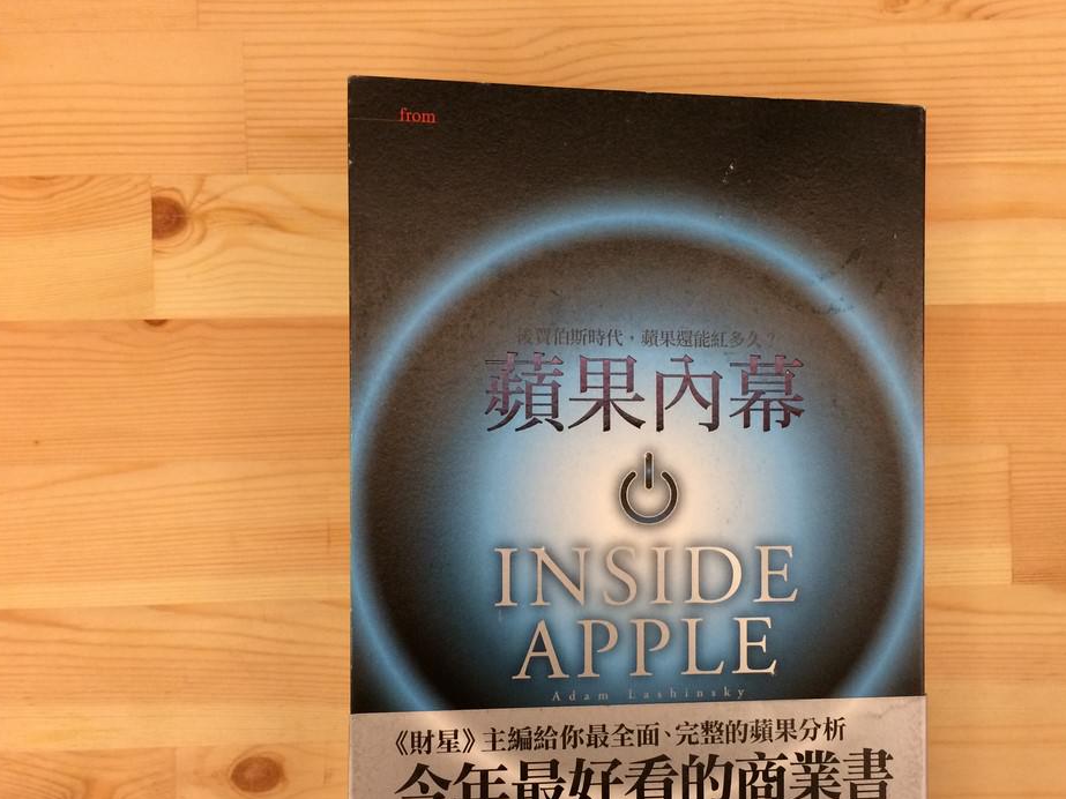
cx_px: 609
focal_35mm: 39
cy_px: 492
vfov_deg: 36.6
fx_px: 1201
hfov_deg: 47.7
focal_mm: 4.12
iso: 200
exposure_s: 1/30
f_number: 2.2
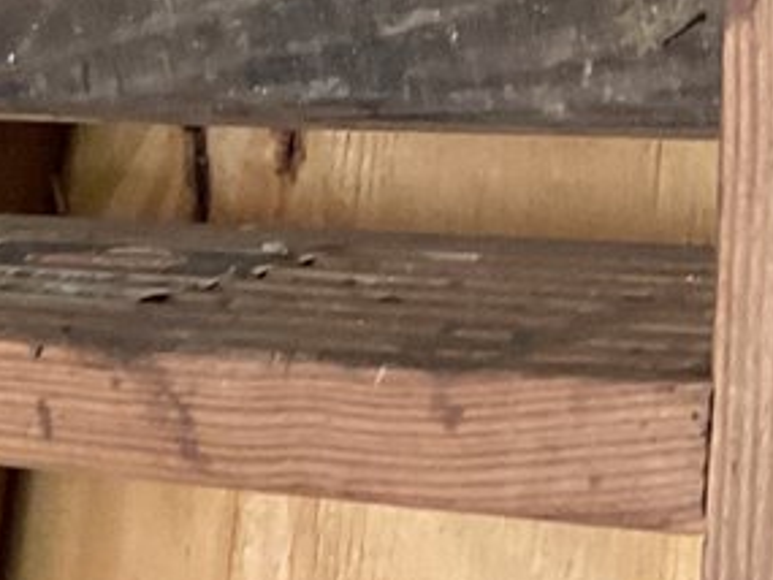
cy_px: 554
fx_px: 3440
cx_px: 1254
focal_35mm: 154
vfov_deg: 9.6
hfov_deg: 12.1
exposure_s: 1/60
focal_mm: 3
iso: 125
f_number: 1.8
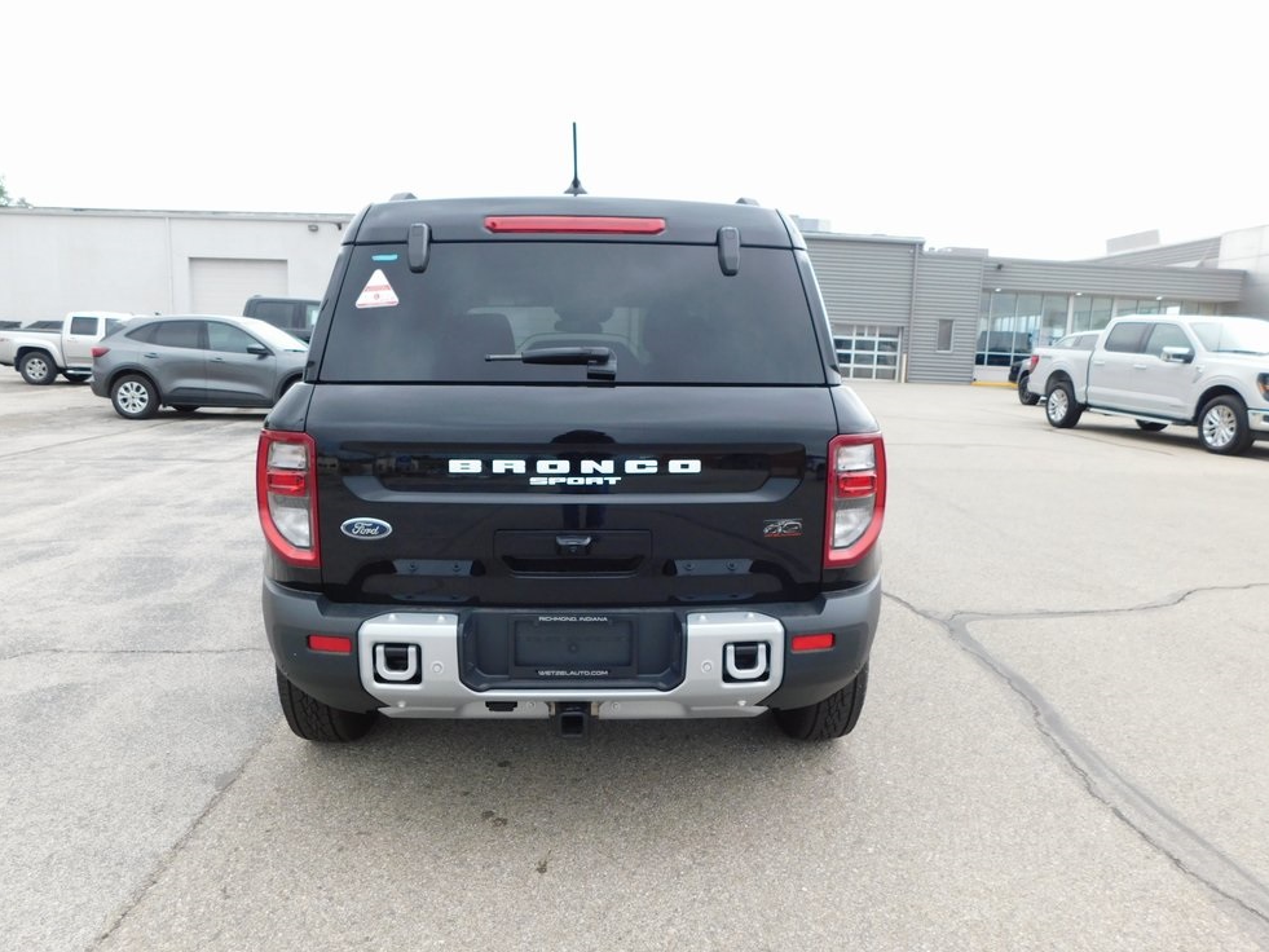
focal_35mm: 24
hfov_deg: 71.6
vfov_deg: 56.8
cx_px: 618
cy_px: 476
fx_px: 880
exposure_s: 1/250
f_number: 3
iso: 125
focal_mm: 4
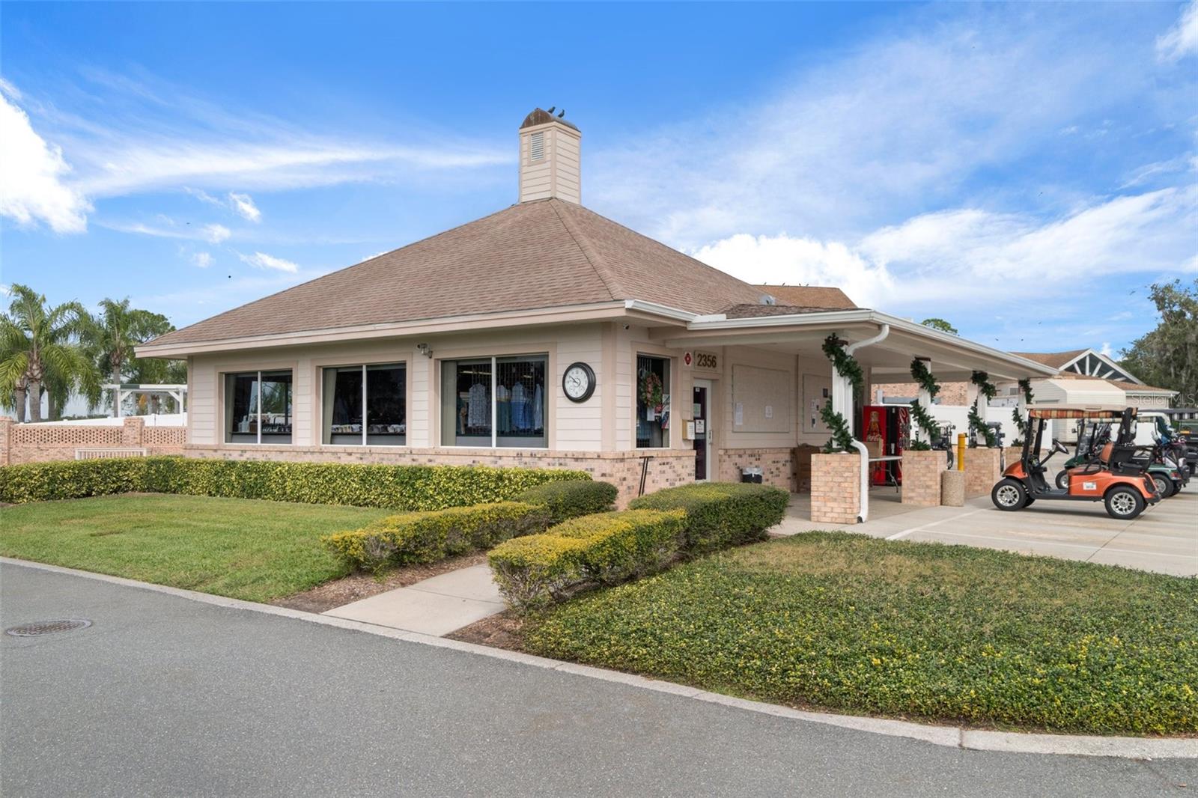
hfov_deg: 67.4
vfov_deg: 47.9
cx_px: 599
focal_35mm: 27
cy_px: 399
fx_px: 898
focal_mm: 18
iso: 320
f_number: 8
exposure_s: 1/200
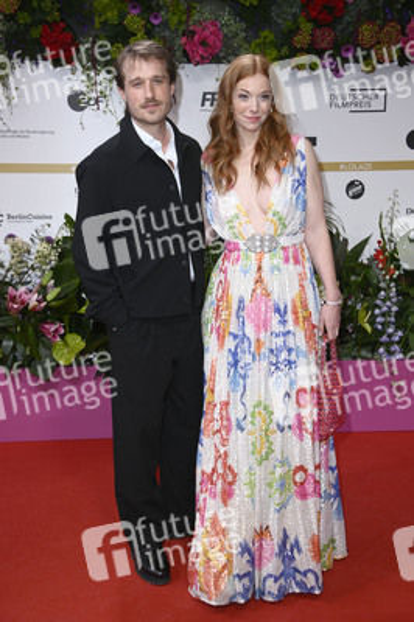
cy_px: 311
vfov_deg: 39.6
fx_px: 864
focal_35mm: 50
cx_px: 207
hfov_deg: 26.9
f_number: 5.6
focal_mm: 50
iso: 400
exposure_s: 1/250
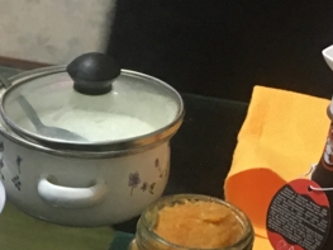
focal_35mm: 113
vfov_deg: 12.7
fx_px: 1087
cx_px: 20
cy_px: 327
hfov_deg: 17.1
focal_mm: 4.15
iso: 200
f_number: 2.2
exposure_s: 1/17
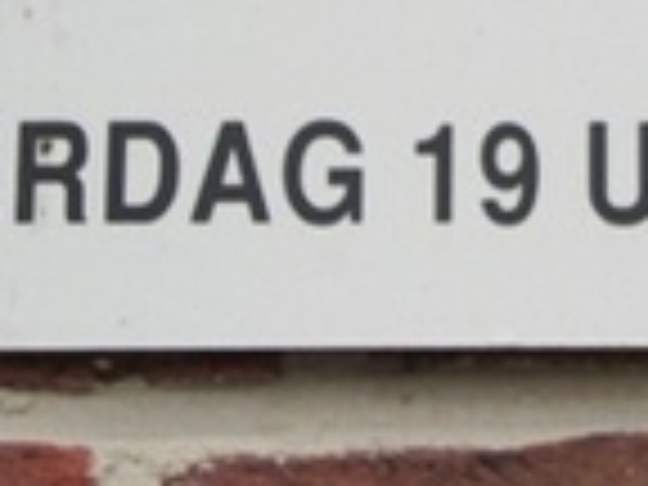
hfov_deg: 6.2
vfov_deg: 4.6
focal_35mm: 320
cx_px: 734
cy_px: -338
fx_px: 5990
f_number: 4.6
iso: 80
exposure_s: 1/125
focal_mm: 13.7
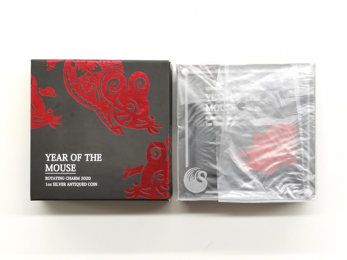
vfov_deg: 18.2
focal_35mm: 81
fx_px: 812
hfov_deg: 24.1
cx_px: 174
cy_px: 130
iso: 200
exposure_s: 1/50
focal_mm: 7.48
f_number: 16
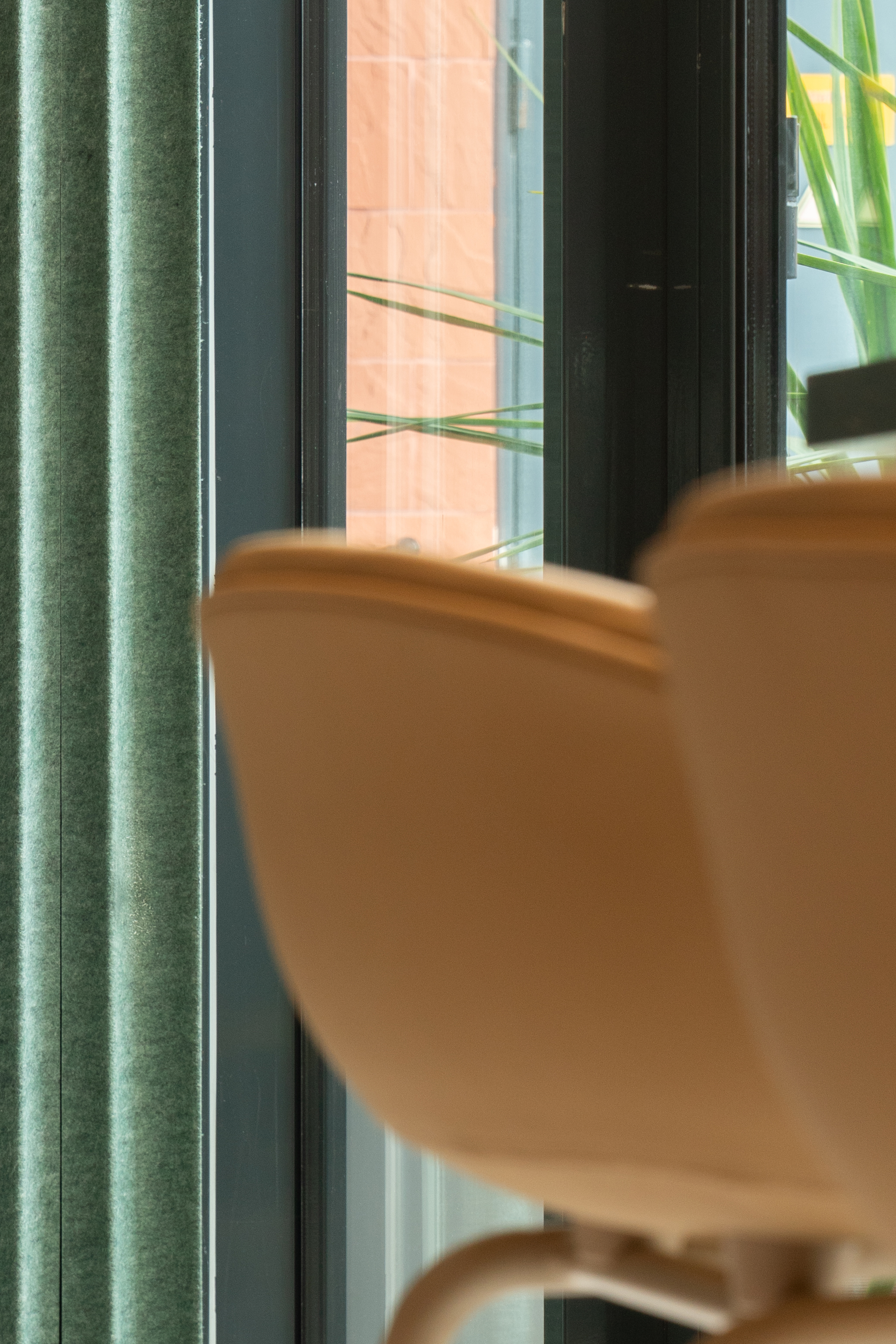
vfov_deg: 11.9
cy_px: 785
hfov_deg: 7.9
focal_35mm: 172
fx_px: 6419
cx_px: 10
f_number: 5.6
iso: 200
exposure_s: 1/50
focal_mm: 67
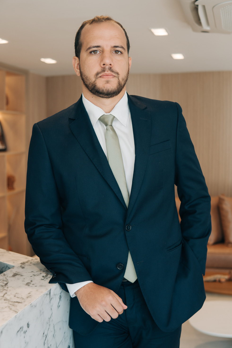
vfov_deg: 43.6
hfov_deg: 29.9
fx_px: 435
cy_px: 174
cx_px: 116
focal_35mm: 45
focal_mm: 30
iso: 100
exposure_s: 1/160
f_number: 2.5
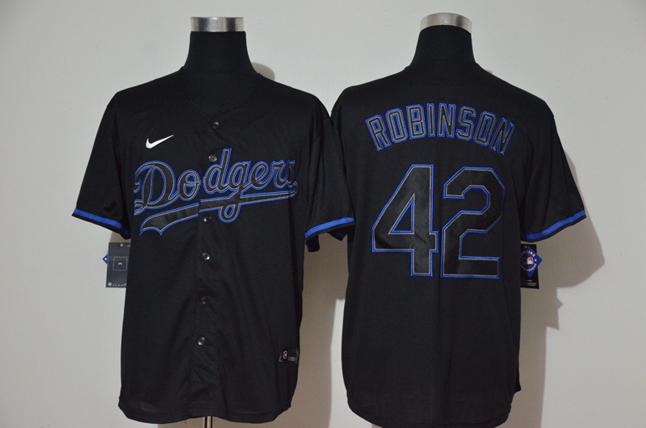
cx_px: 323
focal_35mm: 75
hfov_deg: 27.0
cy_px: 214
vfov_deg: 18.1
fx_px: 1343
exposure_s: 1/15
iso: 4000
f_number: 4.8
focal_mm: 50
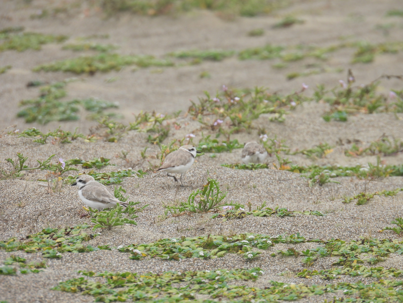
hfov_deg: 2.5
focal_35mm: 800
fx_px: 9314
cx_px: 202
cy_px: 152
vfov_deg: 1.9
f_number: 5.6
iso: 100
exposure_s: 1/500
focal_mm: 143
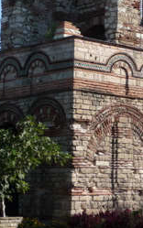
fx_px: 741
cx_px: 138
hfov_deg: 10.9
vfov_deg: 17.5
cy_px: 76
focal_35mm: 119
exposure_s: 1/400
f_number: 4.3
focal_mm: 9.3
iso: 100
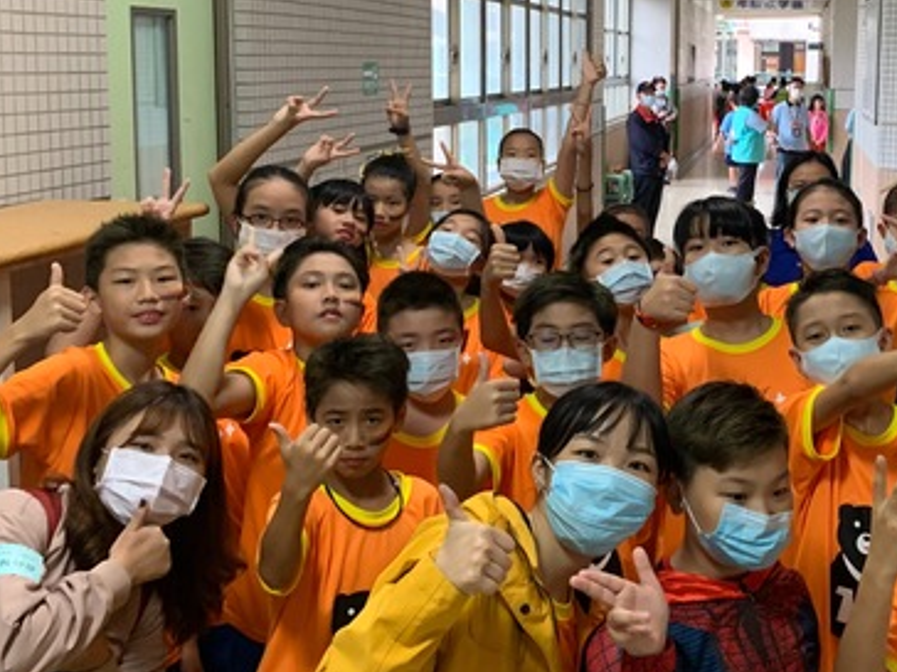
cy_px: 245
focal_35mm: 50
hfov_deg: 36.9
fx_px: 1296
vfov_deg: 29.0
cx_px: 710
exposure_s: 1/40
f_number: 1.8
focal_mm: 4.25
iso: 250
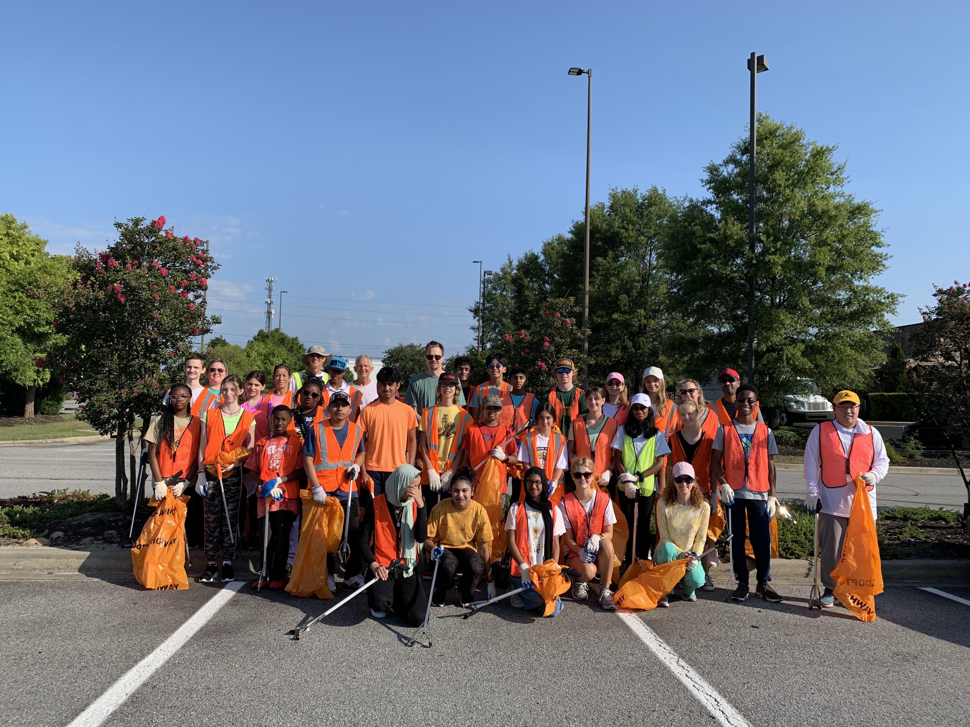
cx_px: 485
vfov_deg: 53.1
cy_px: 364
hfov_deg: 67.3
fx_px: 729
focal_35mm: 26
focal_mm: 4.25
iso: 25
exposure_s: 1/1953
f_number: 1.8
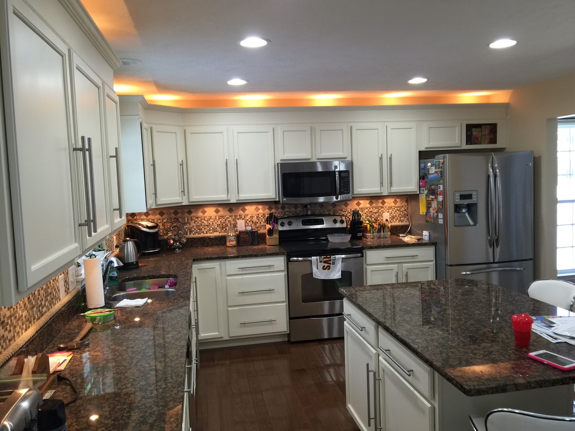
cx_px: 288
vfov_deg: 48.2
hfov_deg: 61.7
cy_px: 216
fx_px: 482
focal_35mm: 29
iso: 40
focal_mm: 4.15
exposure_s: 1/15
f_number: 2.2
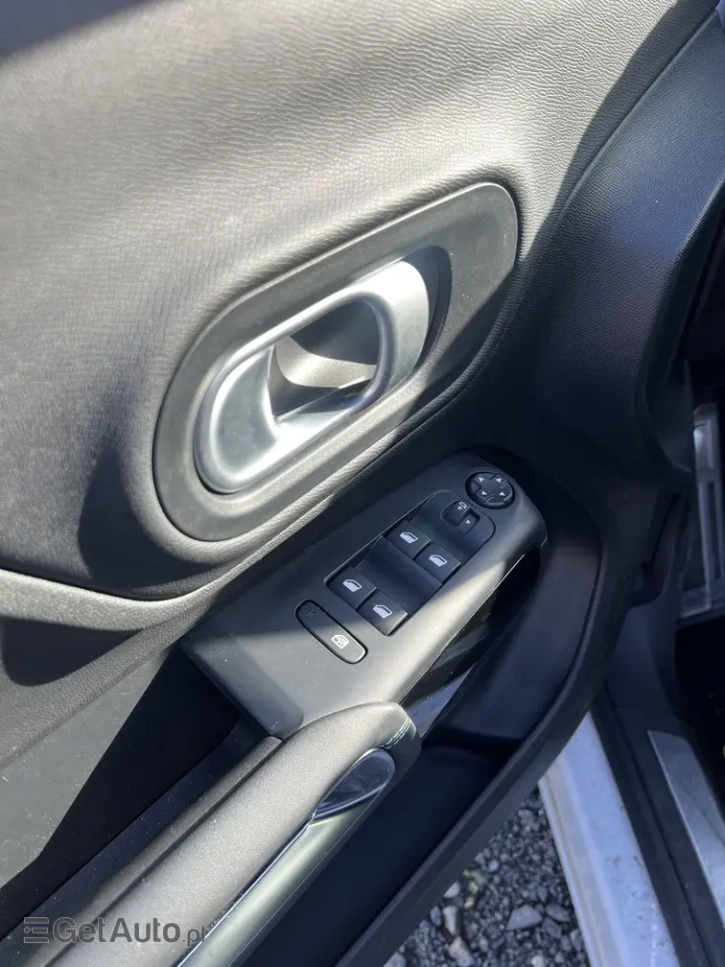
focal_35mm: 26
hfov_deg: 53.1
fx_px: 726
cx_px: 362
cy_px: 484
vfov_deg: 67.3
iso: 40
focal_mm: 5.7
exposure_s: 1/251
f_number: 1.5
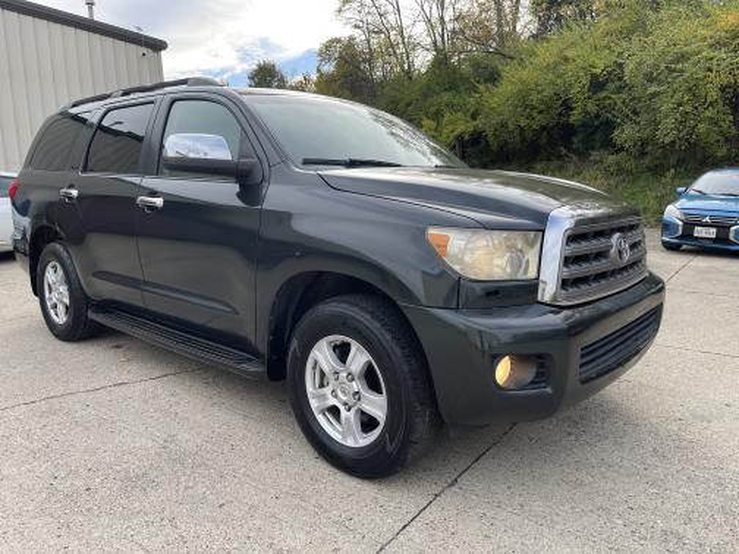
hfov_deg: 69.4
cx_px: 370
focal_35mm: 25
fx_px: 534
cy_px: 277
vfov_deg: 54.9
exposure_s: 1/930
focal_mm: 5.1
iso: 32
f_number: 1.6
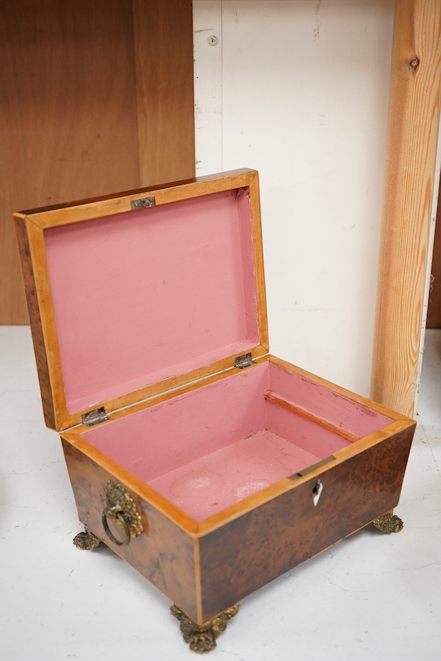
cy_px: 330
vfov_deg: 43.6
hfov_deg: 29.9
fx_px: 827
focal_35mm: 45
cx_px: 220
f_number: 6.3
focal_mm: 30
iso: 1250
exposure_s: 1/125
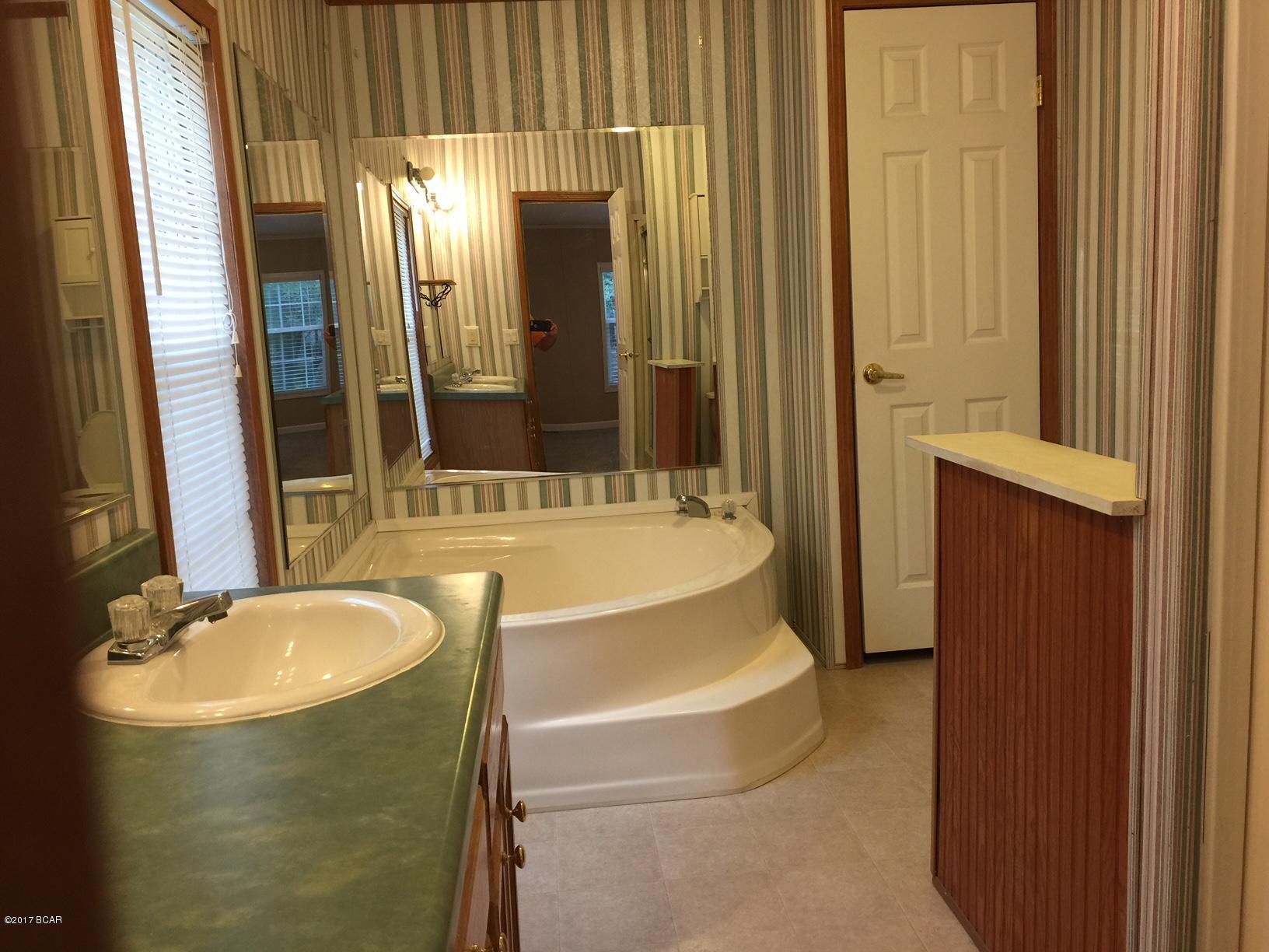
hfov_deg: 61.7
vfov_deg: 48.2
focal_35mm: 29
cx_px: 634
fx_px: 1063
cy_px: 476
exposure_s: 1/15
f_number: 2.2
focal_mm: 4.15
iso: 40
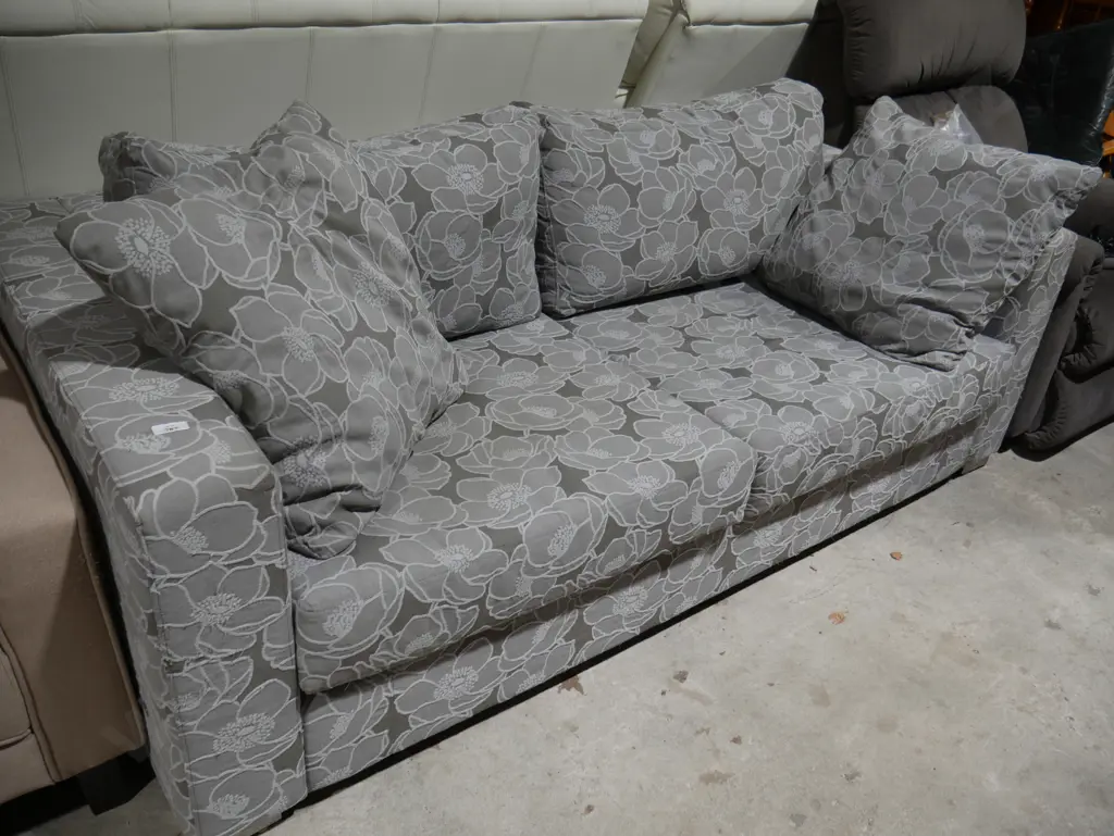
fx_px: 902
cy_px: 418
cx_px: 557
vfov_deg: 49.8
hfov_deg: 63.4
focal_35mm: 28
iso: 200
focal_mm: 14
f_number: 3.5
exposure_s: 1/80
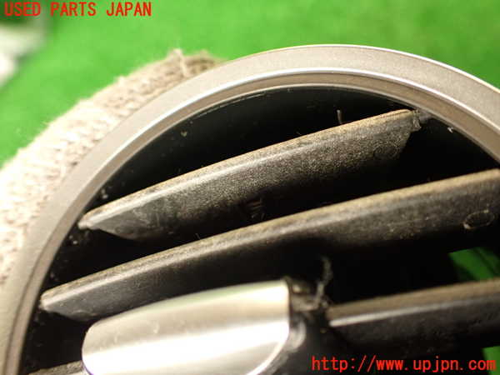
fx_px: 462
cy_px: 188
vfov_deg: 44.2
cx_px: 250
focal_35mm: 32
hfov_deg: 56.8
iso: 250
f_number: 2.4
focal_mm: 5.79
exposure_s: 1/30
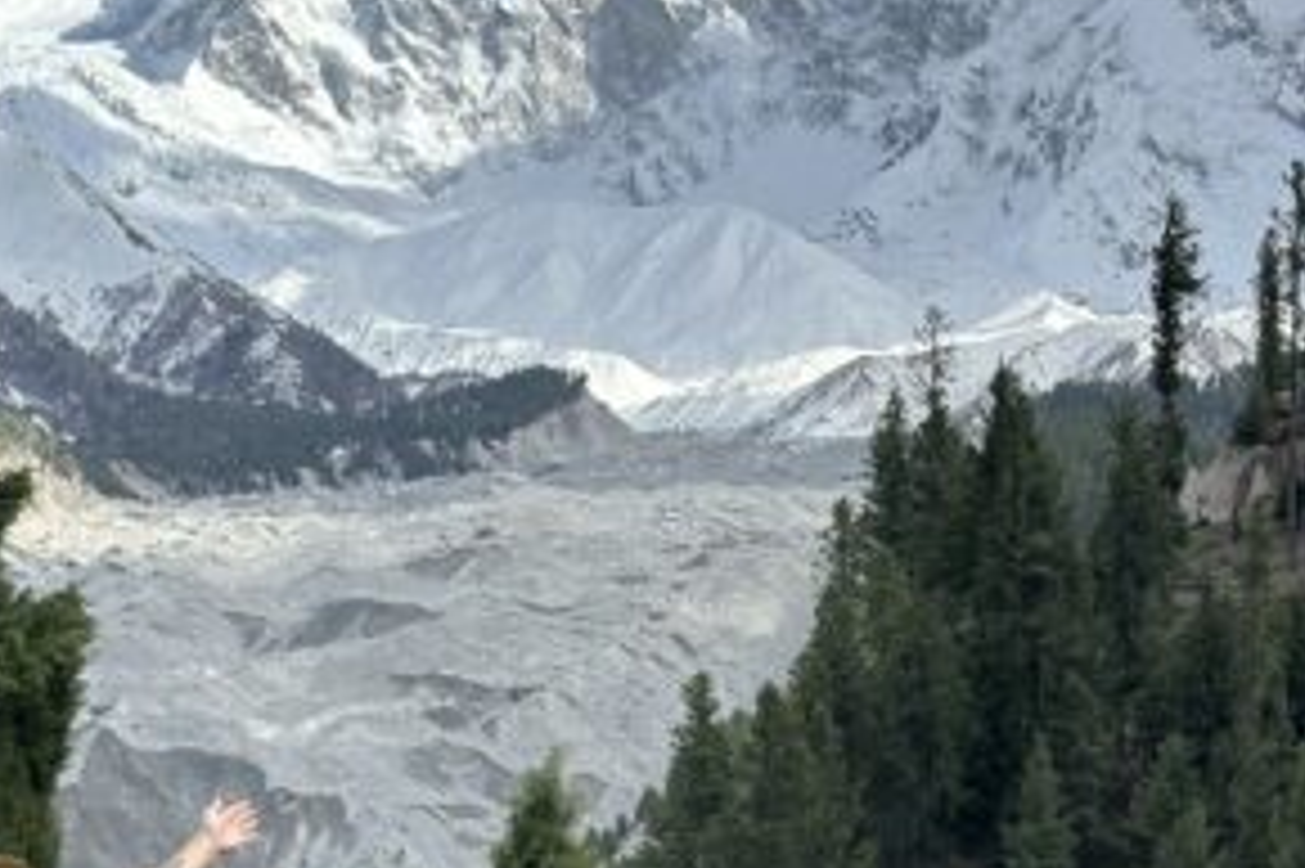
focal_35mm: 70
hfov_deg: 28.8
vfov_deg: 19.3
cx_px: 495
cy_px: 641
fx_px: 2536
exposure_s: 1/3155
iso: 64
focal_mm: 6.86
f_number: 1.78
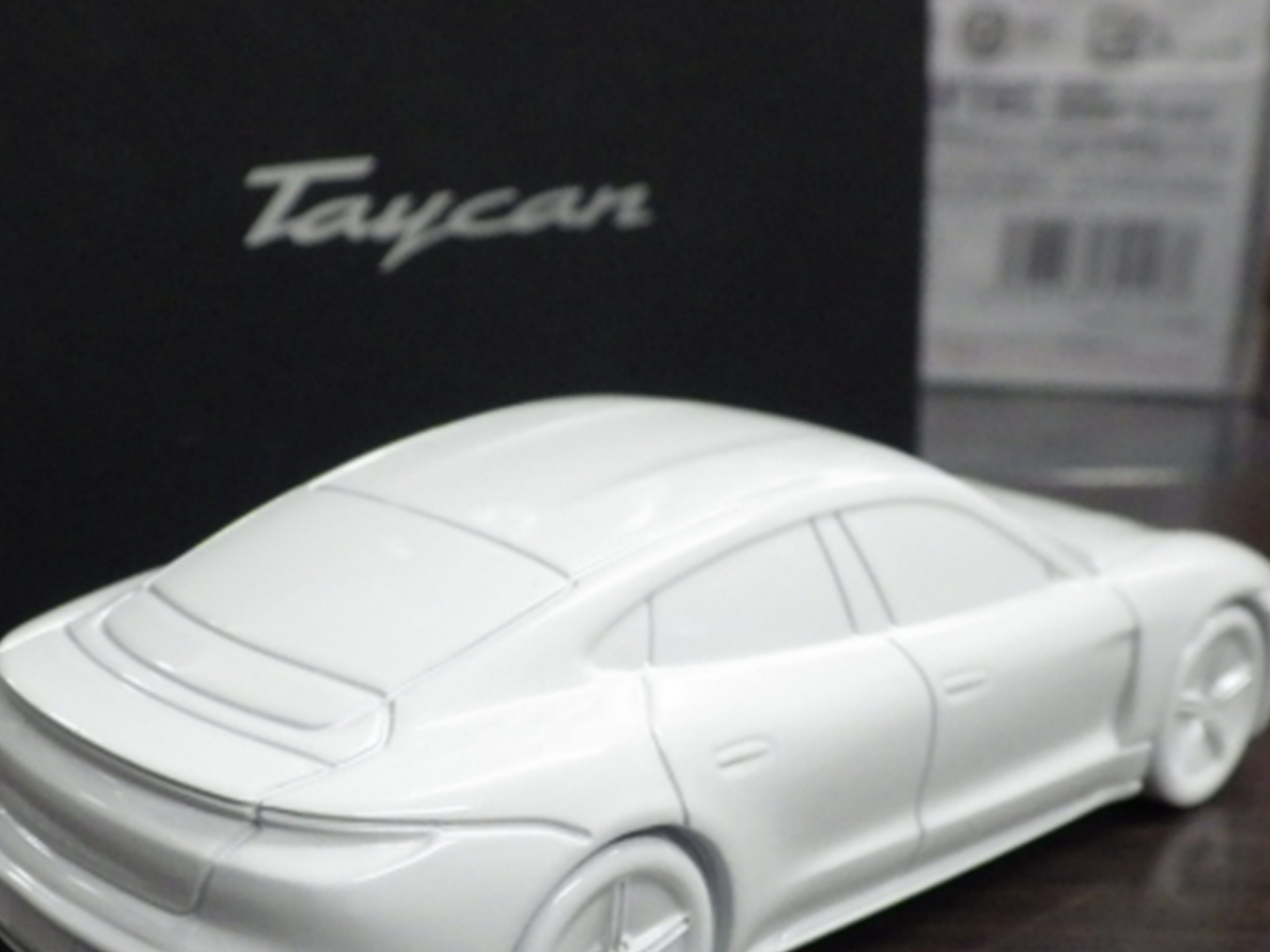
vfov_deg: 27.5
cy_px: 553
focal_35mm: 53
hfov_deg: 35.9
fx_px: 1944
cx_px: 436
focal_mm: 6.2
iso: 640
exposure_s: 1/50
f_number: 3.4
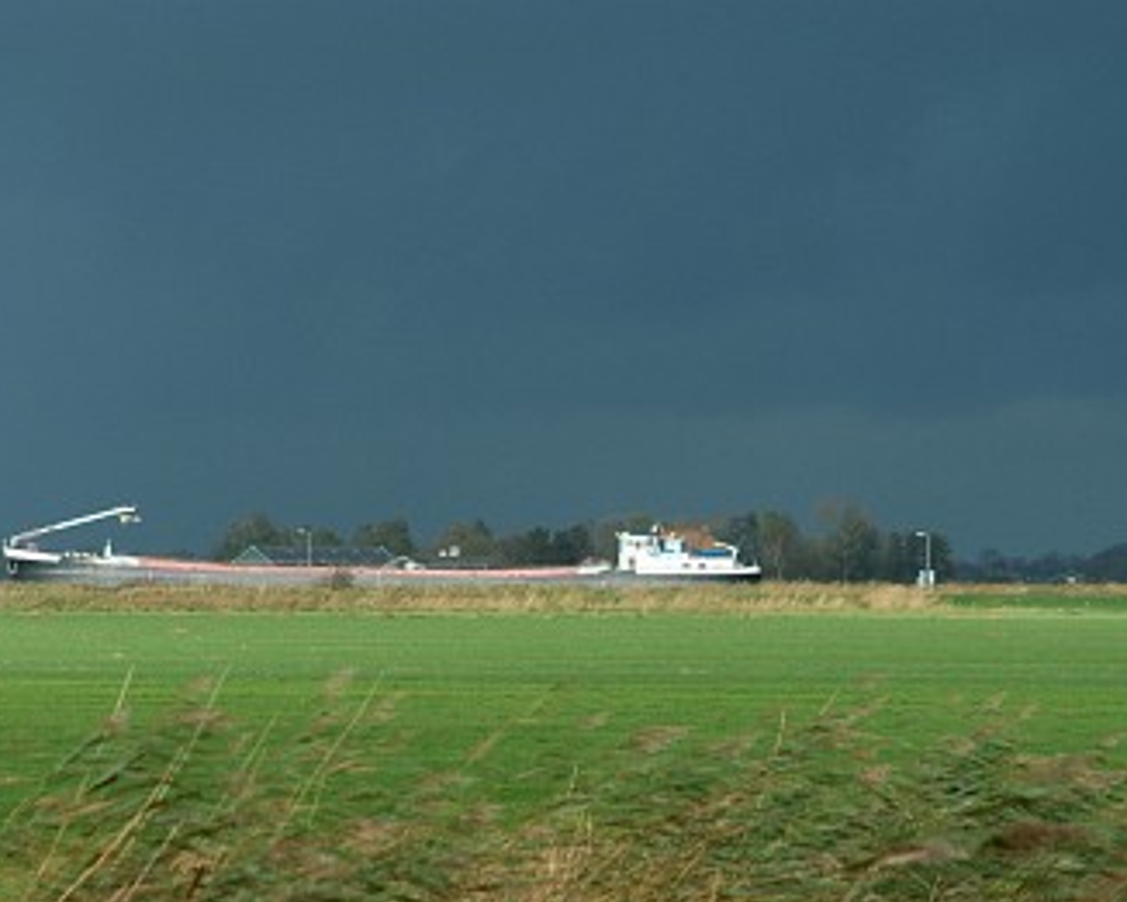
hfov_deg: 7.3
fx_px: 8775
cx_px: 508
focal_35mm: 263
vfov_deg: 5.9
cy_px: 517
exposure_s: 1/1000
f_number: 5.6
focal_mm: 135
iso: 400
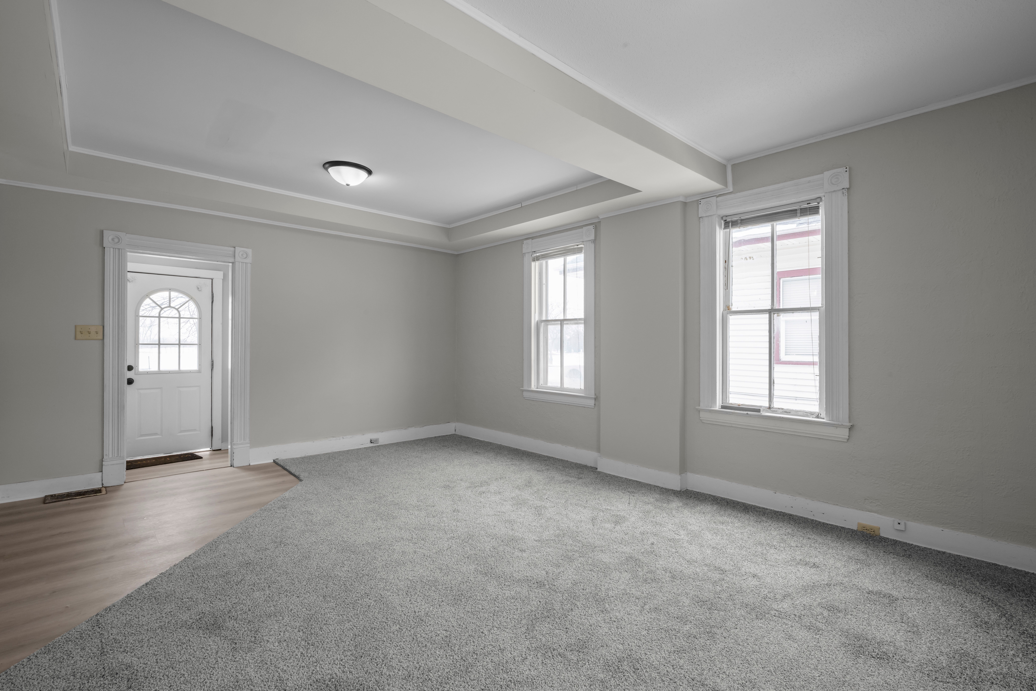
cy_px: 346
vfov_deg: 73.7
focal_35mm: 16
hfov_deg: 96.7
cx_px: 518
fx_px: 460
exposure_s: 1/8
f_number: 16
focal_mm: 16
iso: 250
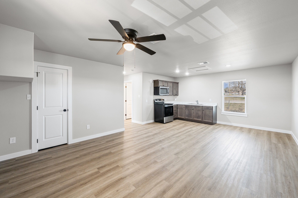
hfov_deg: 104.3
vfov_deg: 81.2
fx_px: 116
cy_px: 99
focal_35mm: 14
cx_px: 149
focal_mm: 14
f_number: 11
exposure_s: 1/6
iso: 640
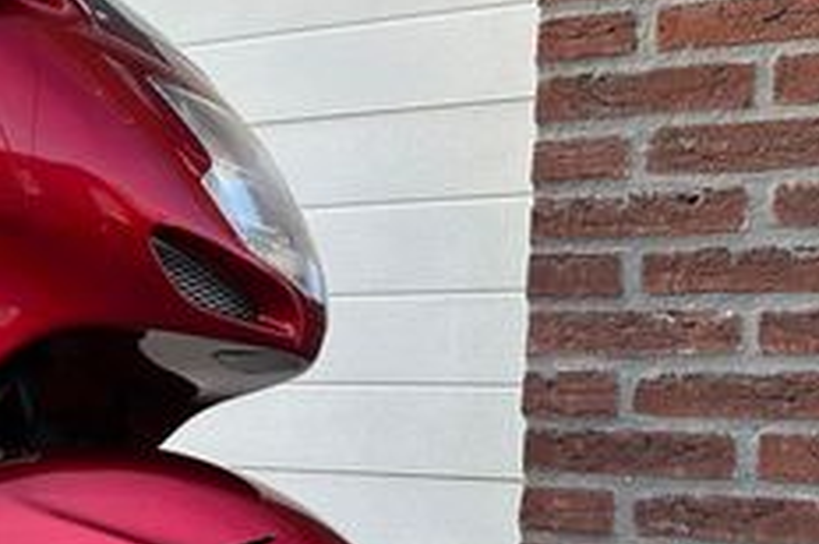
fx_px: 1568
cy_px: 463
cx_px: -233
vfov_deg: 19.4
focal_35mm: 69
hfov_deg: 25.4
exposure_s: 1/521
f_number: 1.78
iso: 80
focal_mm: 6.86
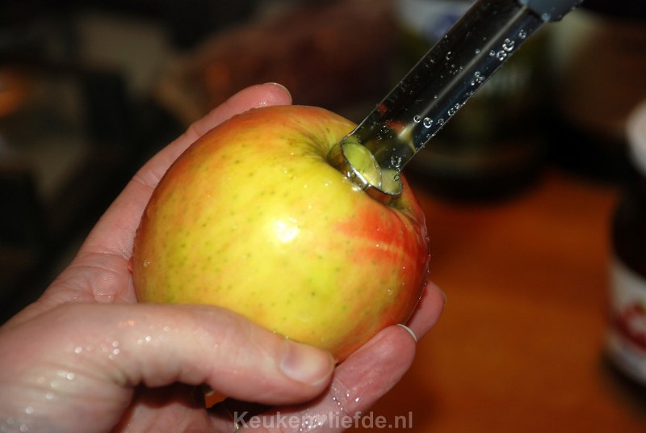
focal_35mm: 135
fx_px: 2426
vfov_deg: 10.2
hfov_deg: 15.2
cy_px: 216
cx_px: 323
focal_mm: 90
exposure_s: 1/60
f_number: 5.6
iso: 200
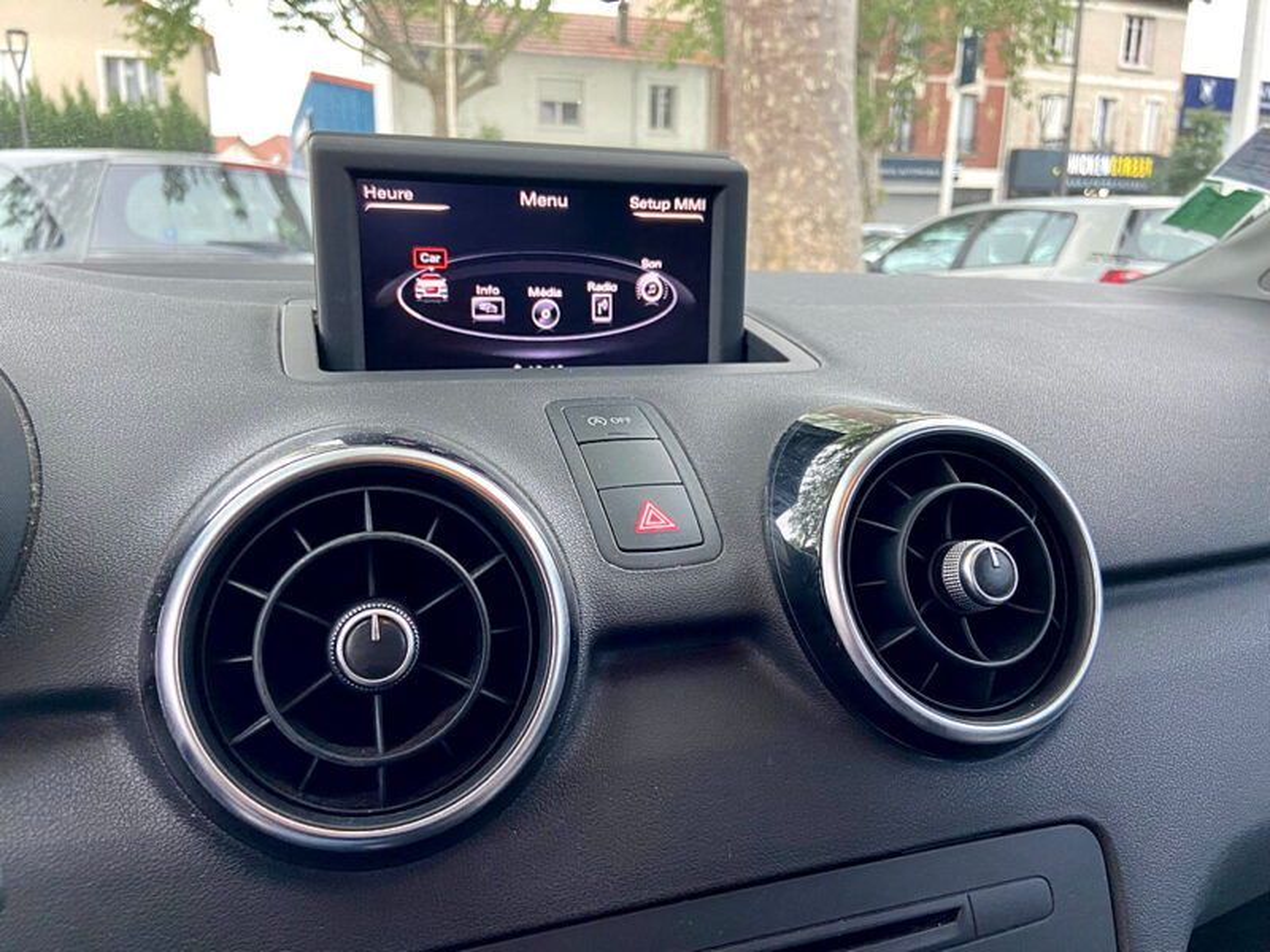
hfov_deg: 67.3
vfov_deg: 53.1
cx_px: 635
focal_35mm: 26
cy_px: 476
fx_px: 954
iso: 125
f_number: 1.8
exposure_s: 1/88
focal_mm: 4.25
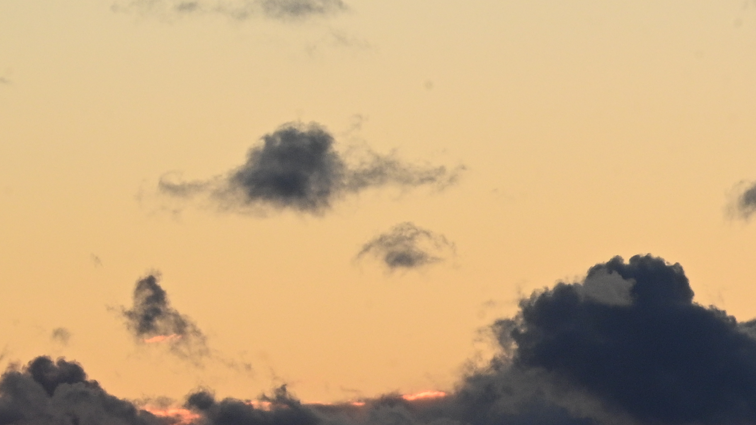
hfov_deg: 3.5
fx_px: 12388
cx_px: 556
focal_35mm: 618
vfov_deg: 2.0
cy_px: 688
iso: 640
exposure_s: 1/100
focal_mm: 178
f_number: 20
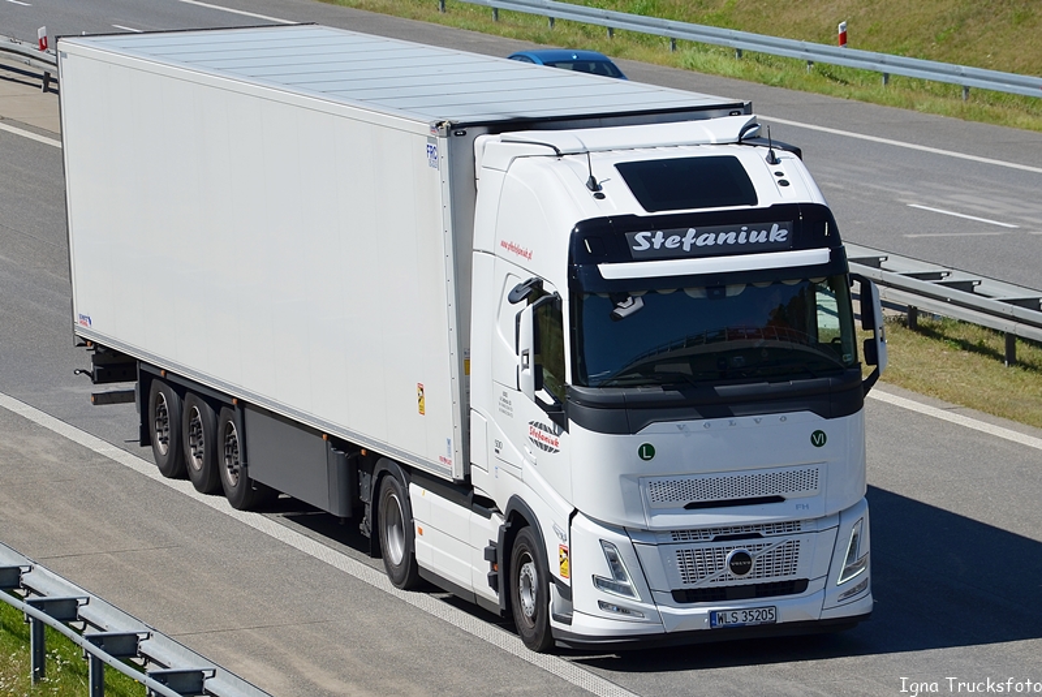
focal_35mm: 158
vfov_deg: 8.7
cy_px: 348
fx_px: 4563
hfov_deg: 13.0
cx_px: 521
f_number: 5.6
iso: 110
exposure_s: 1/1000
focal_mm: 105
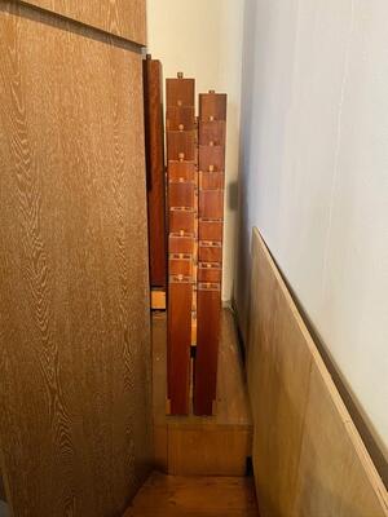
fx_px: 389
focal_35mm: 26
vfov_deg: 67.3
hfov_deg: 53.1
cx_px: 194
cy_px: 258
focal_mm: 4.25
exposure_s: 1/50
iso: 400
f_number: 1.8
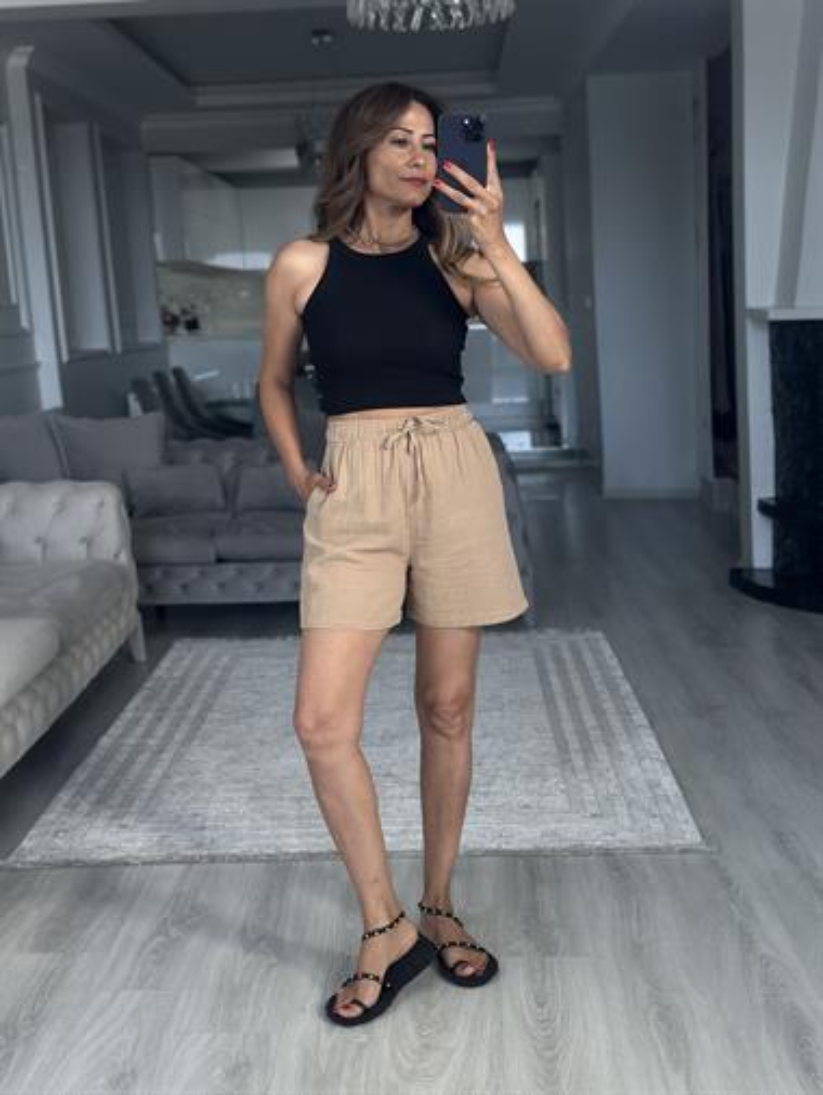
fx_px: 1520
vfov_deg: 39.6
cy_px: 548
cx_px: 412
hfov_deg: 30.3
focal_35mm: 48
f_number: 1.78
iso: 80
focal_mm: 6.86
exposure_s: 1/125
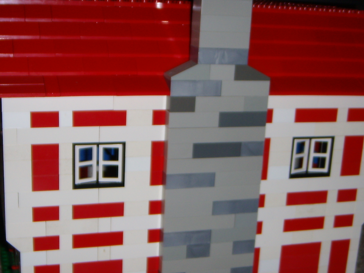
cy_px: 168
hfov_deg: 33.2
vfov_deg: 25.2
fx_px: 610
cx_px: 189
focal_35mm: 58
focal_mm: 6.4
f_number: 3.5
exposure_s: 1/60.2
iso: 64
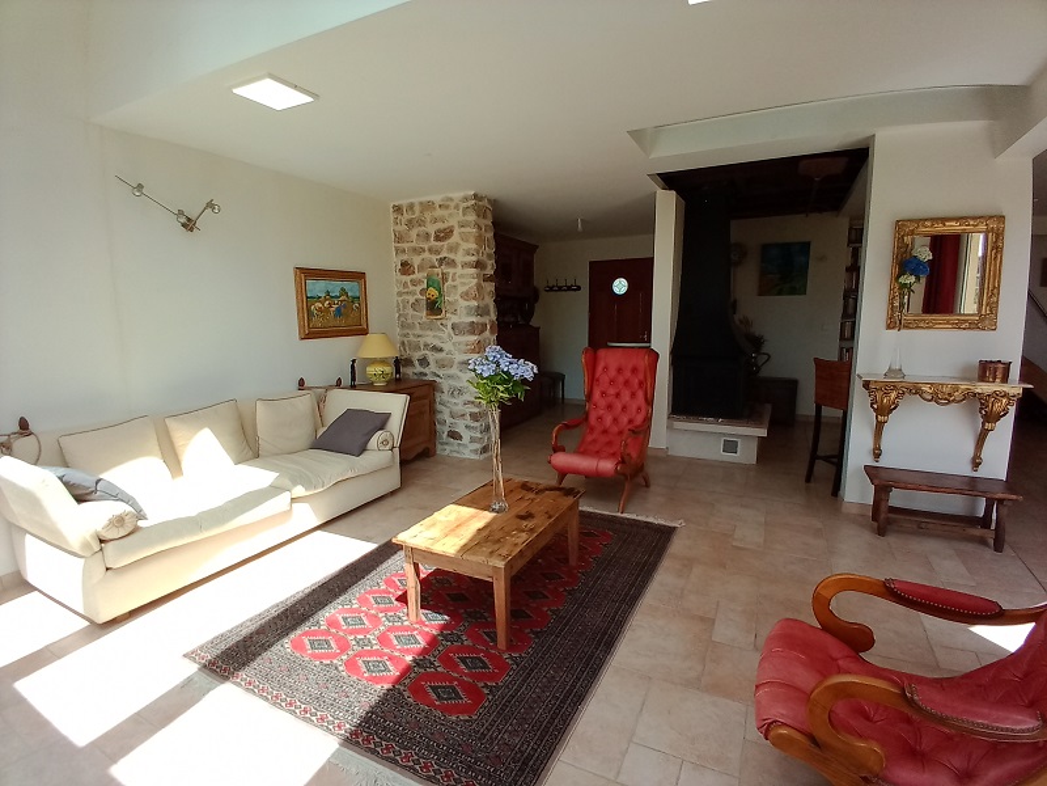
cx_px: 524
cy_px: 393
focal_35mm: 13
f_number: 2.2
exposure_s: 1/203
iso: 100
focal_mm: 1.4
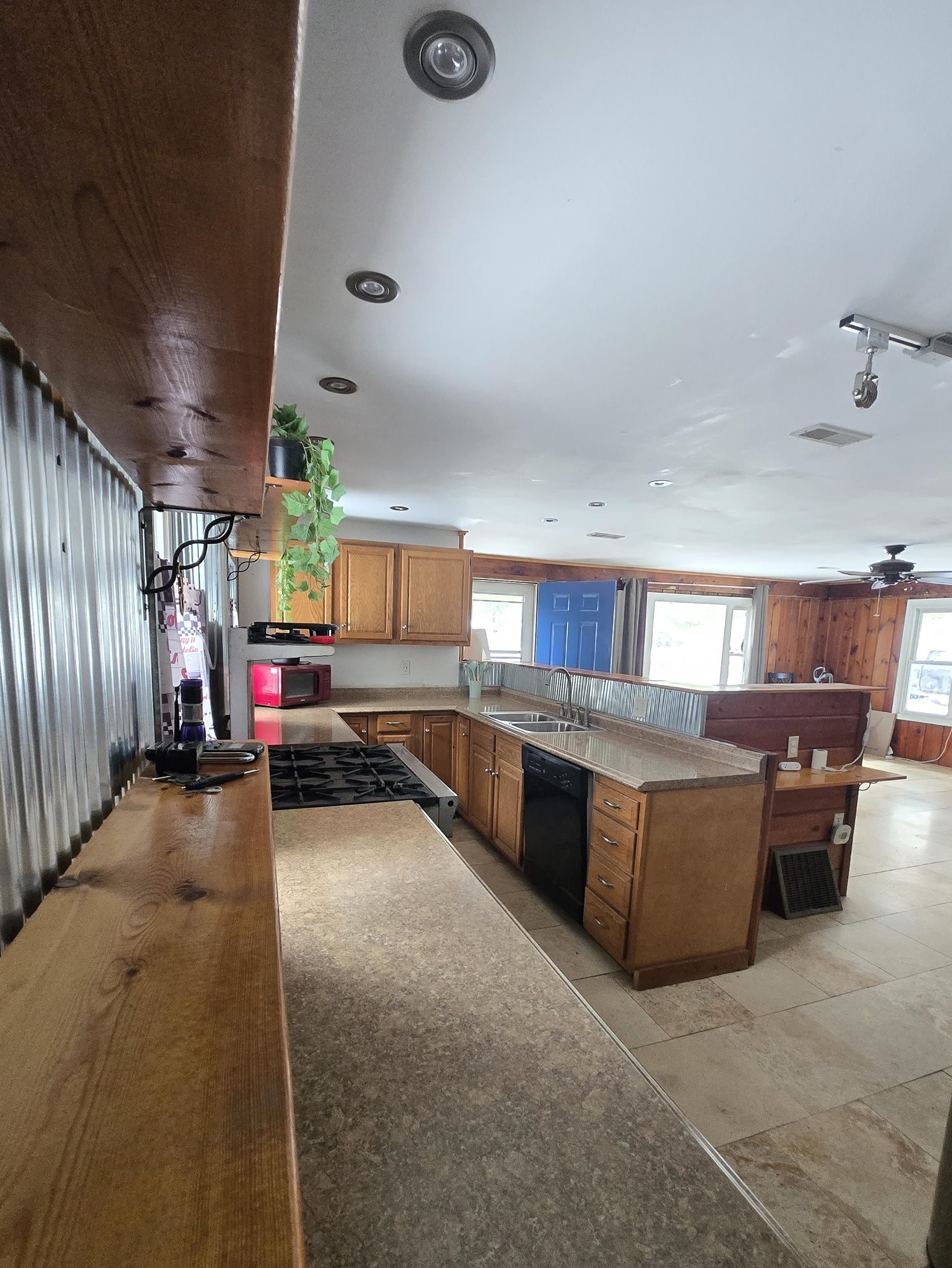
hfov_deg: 81.7
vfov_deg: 97.7
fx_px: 550
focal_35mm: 15
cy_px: 709
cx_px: 468
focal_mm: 1.7
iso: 400
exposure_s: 1/60
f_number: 2.2
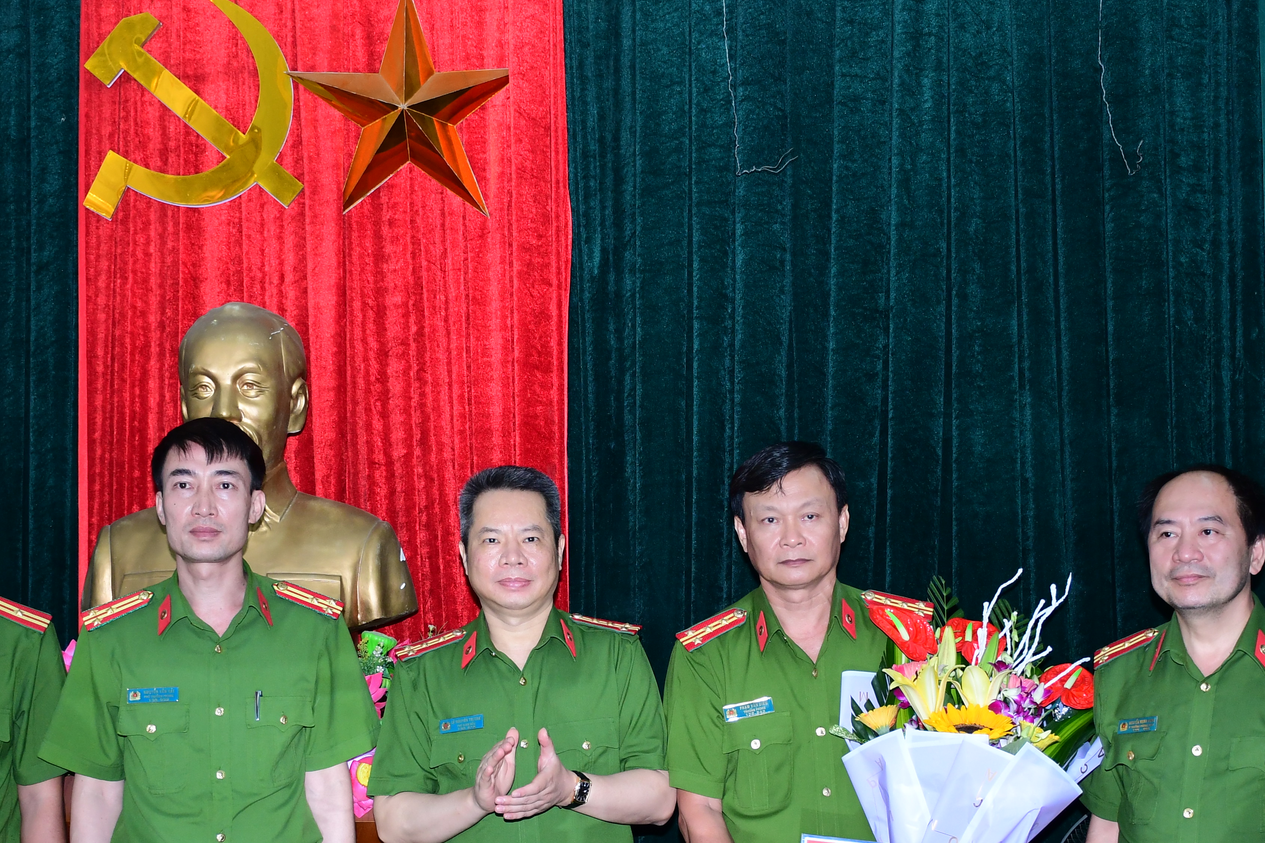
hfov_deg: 27.3
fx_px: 2600
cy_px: 561
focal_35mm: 74
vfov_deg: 18.4
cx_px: 682
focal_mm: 30
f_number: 5
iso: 640
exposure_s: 1/200
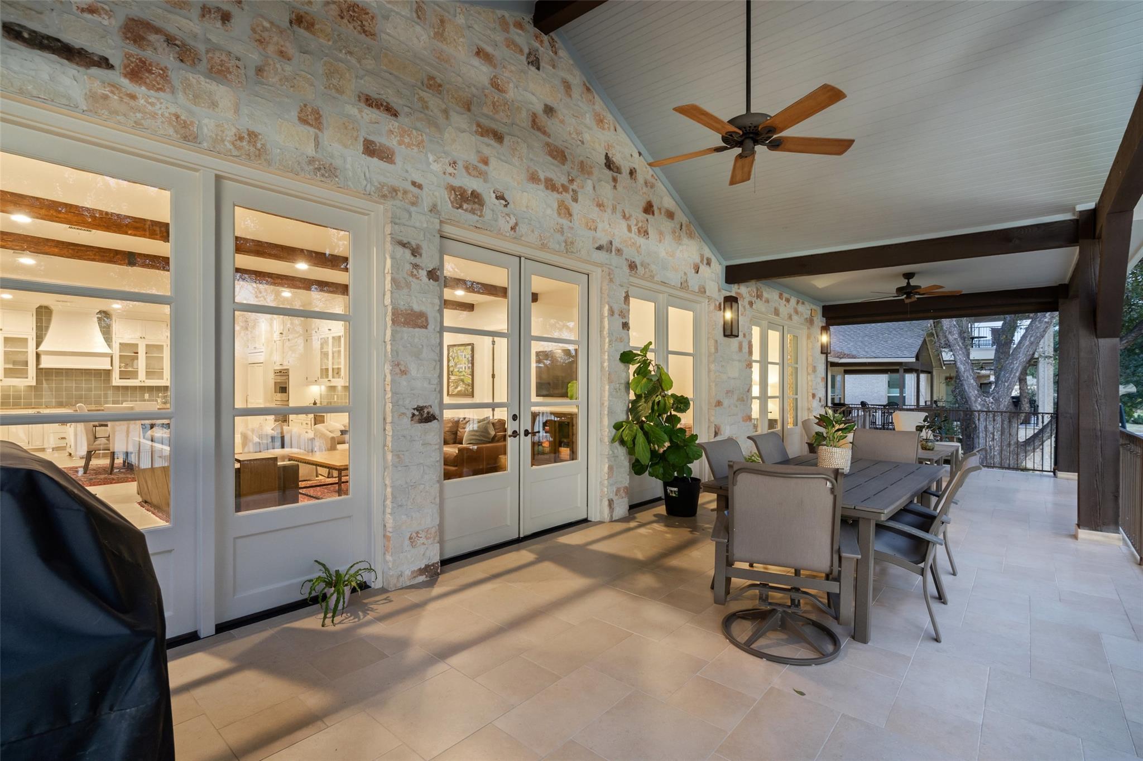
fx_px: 508
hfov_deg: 96.7
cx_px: 572
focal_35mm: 16
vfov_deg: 73.7
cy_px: 380
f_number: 8
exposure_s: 3.2
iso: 800
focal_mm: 16
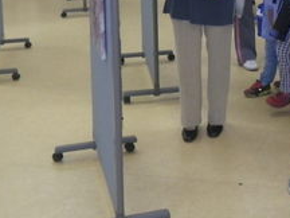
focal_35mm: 83
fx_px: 695
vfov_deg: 16.7
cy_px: -73
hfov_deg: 23.1
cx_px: 246
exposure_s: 1/50
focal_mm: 5
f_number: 3.5
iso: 200
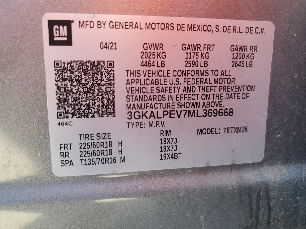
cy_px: 114
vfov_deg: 53.1
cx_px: 153
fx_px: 230
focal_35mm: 26
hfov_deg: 67.3
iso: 80
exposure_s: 1/60.2
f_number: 1.5
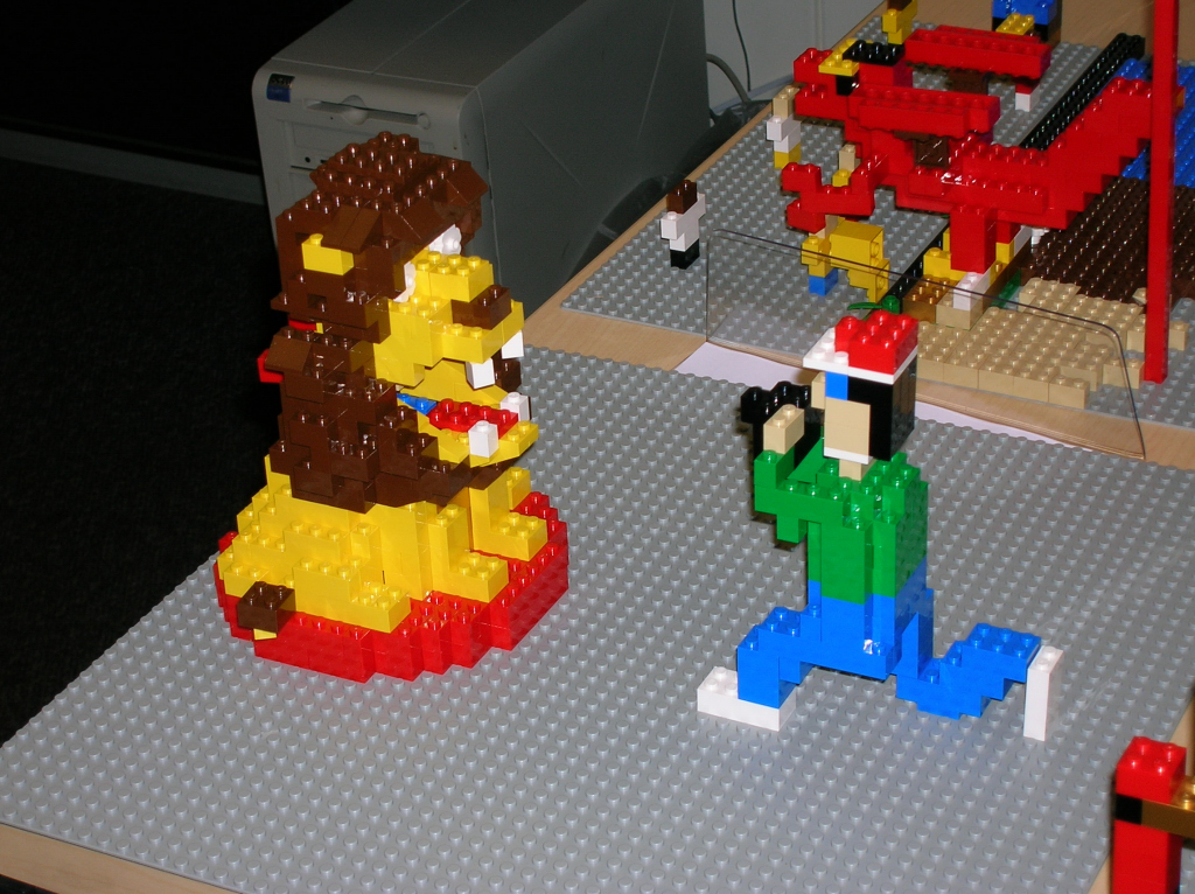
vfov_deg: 18.0
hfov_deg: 23.9
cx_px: 598
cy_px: 447
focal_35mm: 82
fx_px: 2828
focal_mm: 13.6
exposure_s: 1/60.1
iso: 53
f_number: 4.3
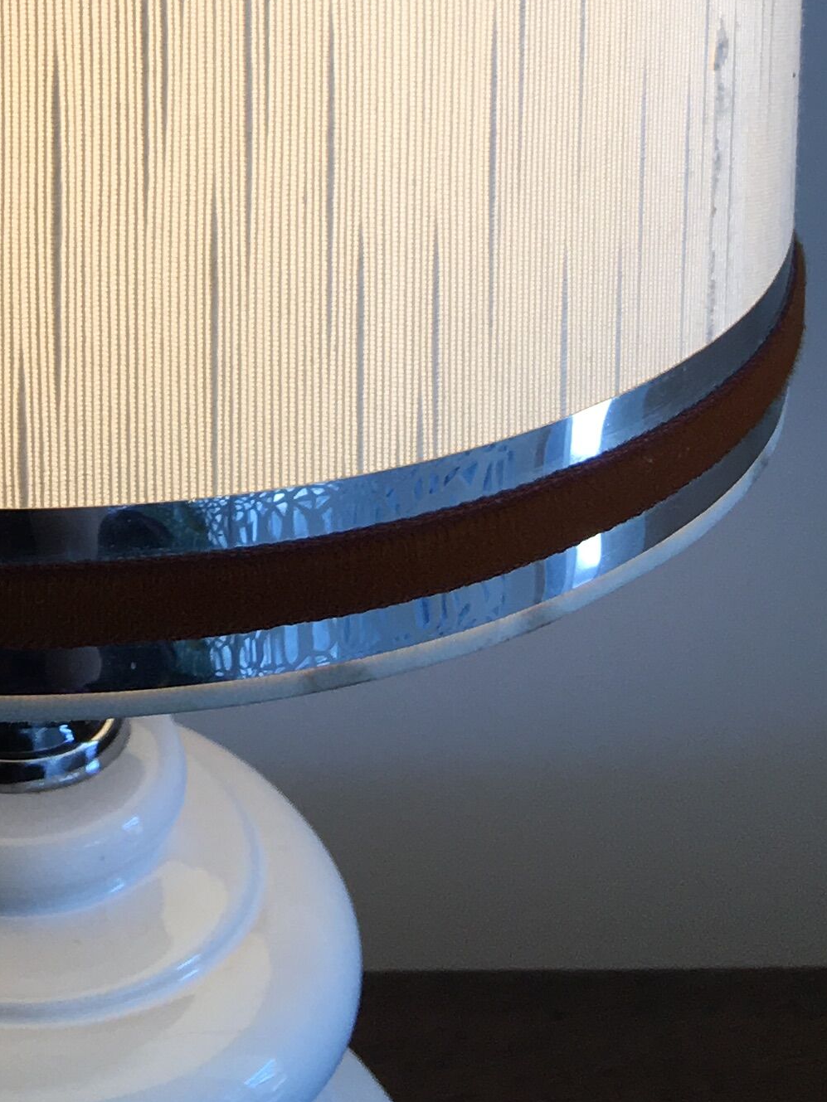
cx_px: -101
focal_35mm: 88
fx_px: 2803
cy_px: -355
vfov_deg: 20.3
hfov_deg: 16.3
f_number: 2.2
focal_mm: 4.15
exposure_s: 1/100
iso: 25
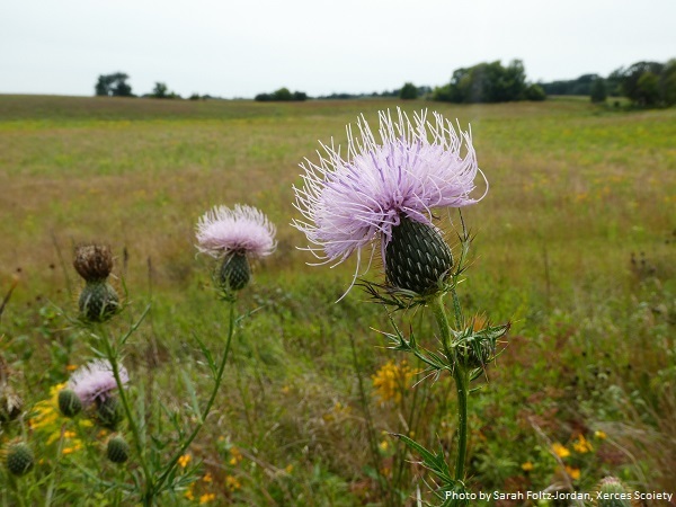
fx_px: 723
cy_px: 254
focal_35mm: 37
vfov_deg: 38.7
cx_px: 338
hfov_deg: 50.1
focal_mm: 6.7
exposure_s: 1/250
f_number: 5.6
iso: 80
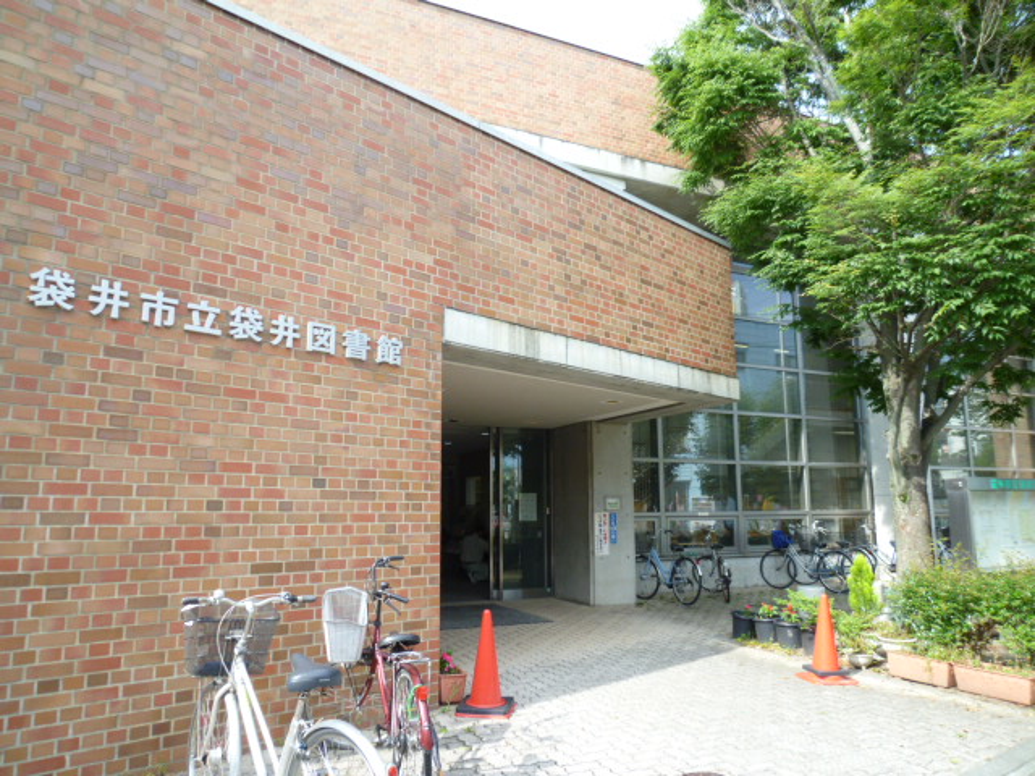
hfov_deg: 71.6
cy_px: 388
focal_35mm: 24
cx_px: 518
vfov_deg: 56.8
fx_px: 718
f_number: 2.8
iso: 80
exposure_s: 1/250
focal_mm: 4.3
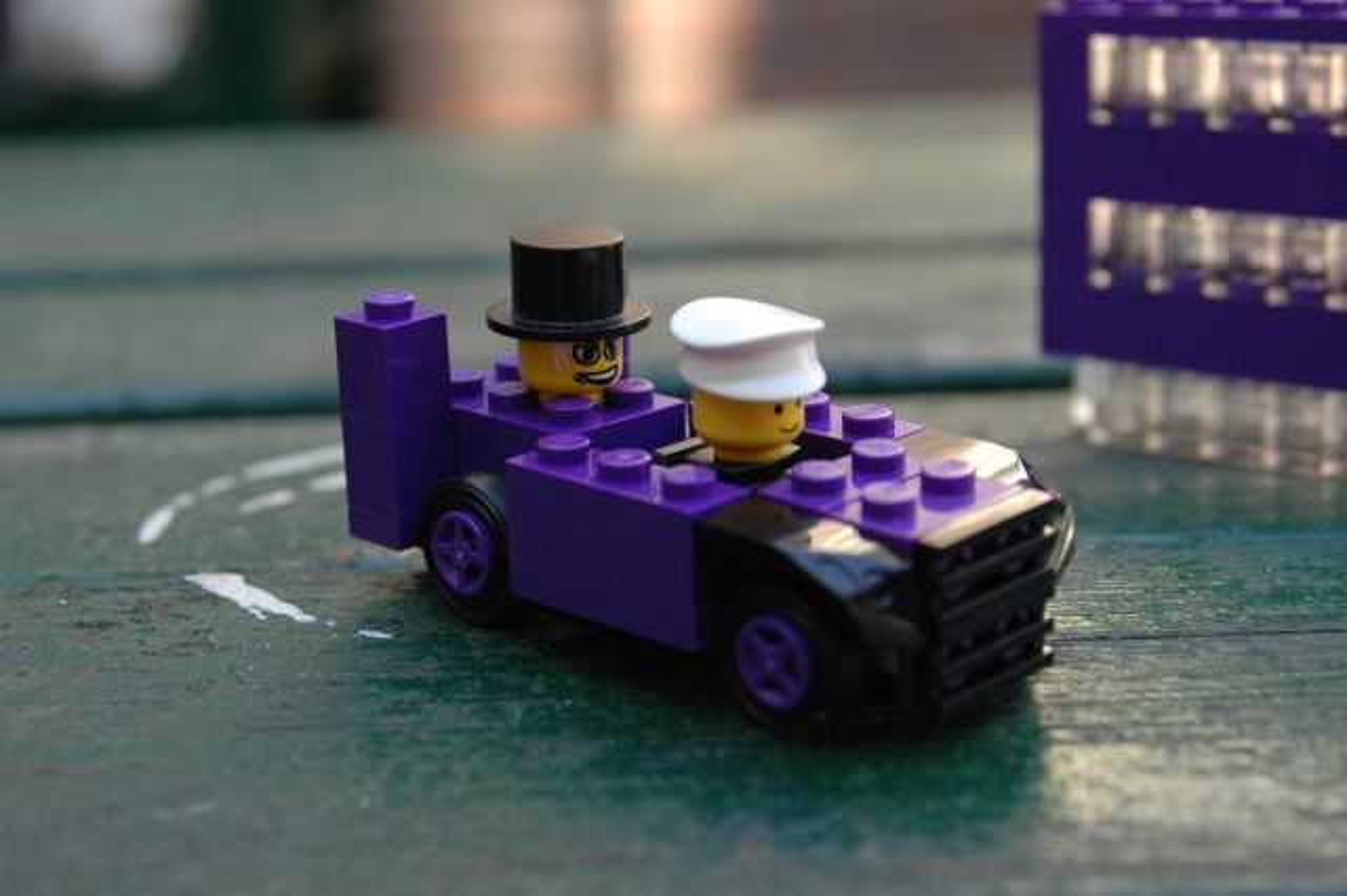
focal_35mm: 78
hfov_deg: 26.0
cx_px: 674
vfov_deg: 17.5
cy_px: 448
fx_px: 2917
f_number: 6.3
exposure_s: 1/160
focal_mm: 52
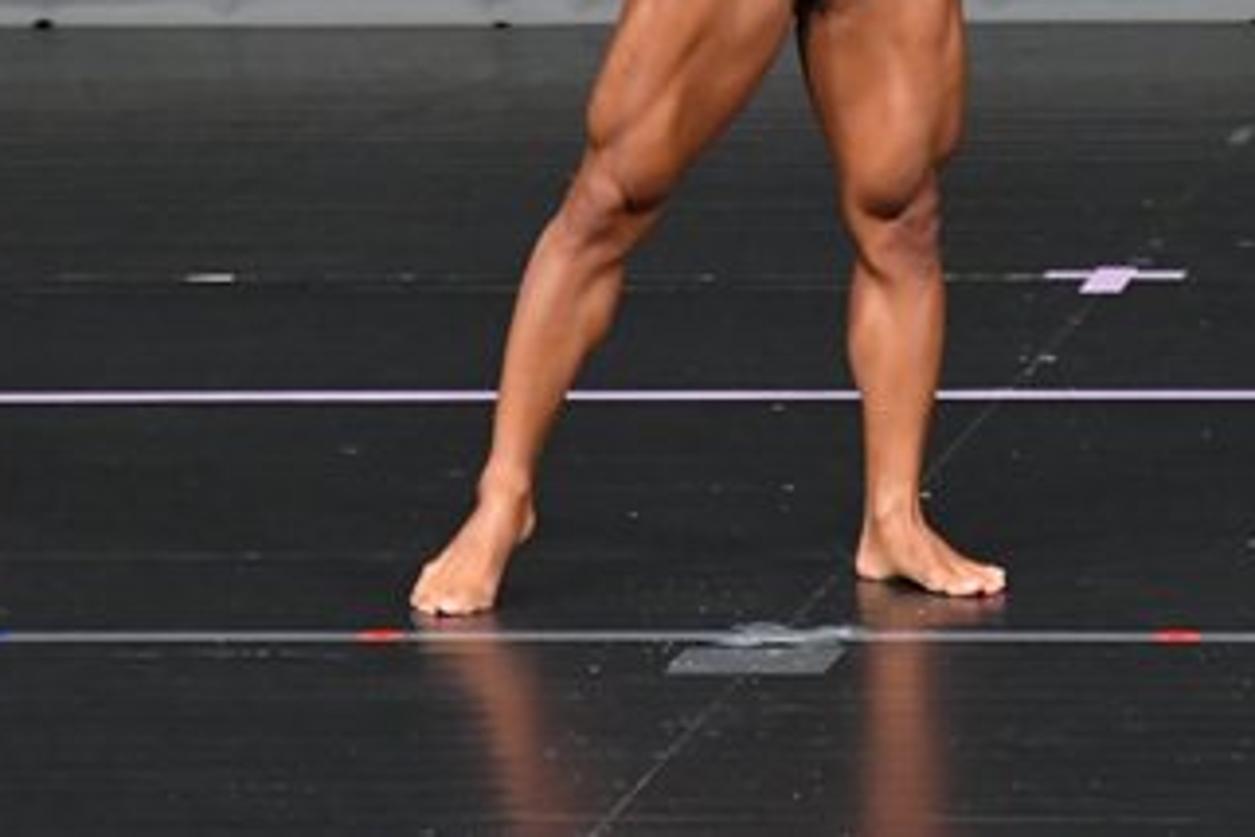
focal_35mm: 760
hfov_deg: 2.7
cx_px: 776
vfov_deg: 1.8
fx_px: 26492
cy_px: -168
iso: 4000
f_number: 5.6
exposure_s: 1/400
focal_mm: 210
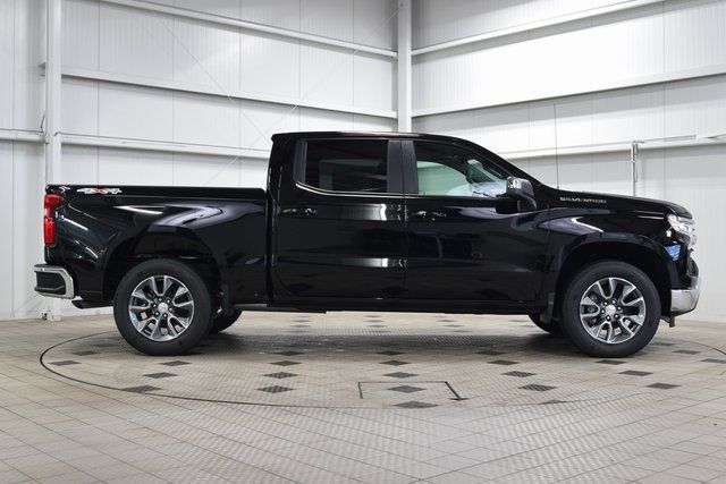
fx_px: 877
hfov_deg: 45.0
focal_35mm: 44
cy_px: 242
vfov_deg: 30.9
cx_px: 363
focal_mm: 29
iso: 500
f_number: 6.3
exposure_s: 1/15
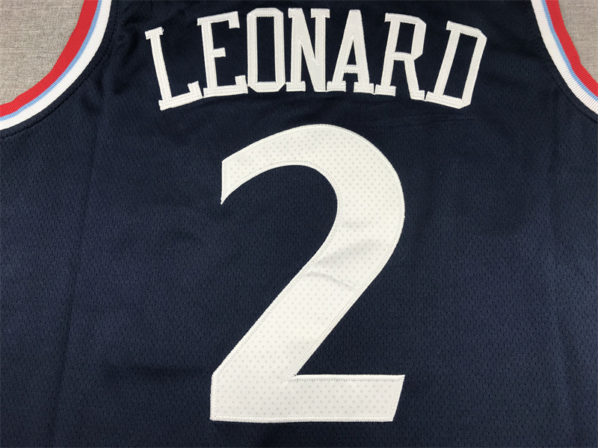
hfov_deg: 63.4
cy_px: 224
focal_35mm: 28
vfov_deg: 49.7
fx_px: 484
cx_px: 299
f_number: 1.8
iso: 32
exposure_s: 1/100
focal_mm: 3.99
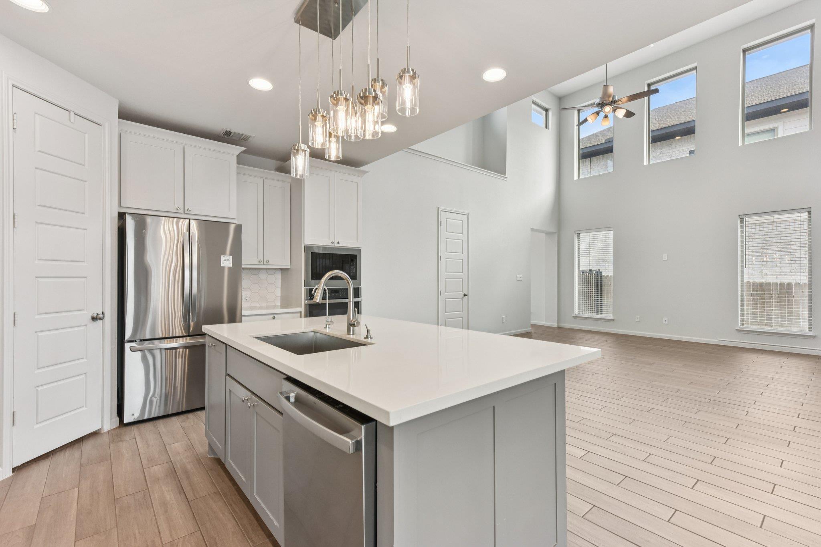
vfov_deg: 73.8
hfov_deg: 96.7
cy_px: 274
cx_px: 410
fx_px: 365
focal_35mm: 16
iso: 800
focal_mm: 16
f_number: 8
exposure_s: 1/125
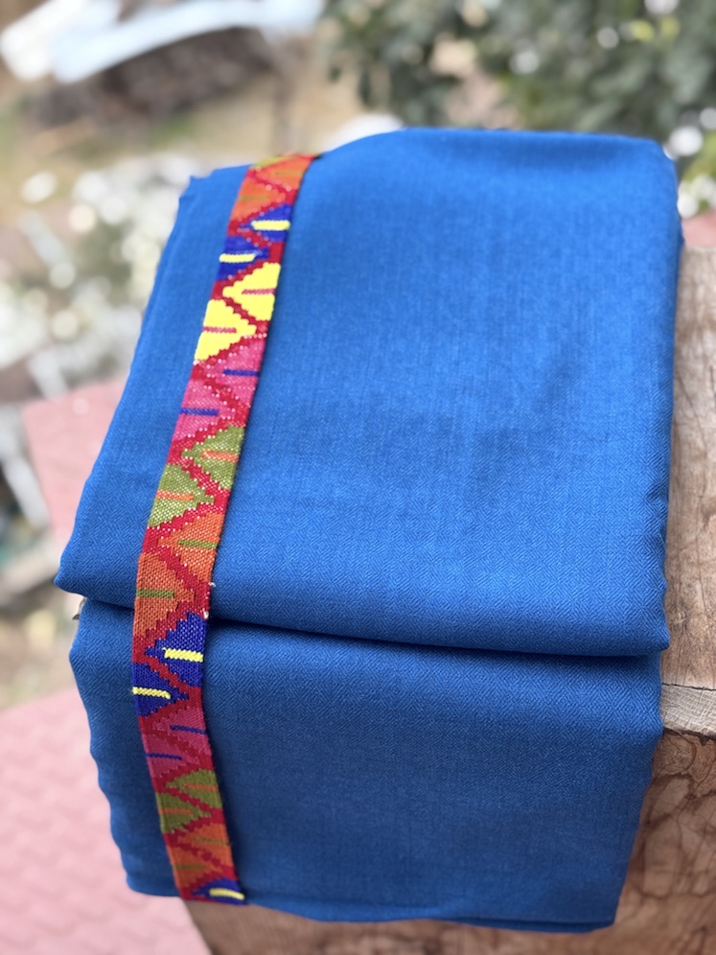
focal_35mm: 48
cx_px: 358
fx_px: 1324
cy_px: 478
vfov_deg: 39.7
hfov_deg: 30.3
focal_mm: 6.76
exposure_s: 1/311
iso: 64
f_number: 1.78
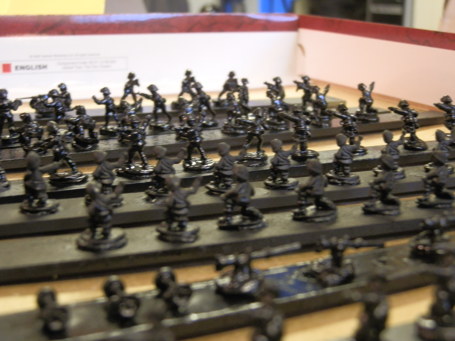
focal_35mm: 61
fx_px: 802
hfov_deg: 31.7
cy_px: 170
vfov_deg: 24.0
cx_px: 228
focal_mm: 10.99
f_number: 3.7
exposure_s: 1/8
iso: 250
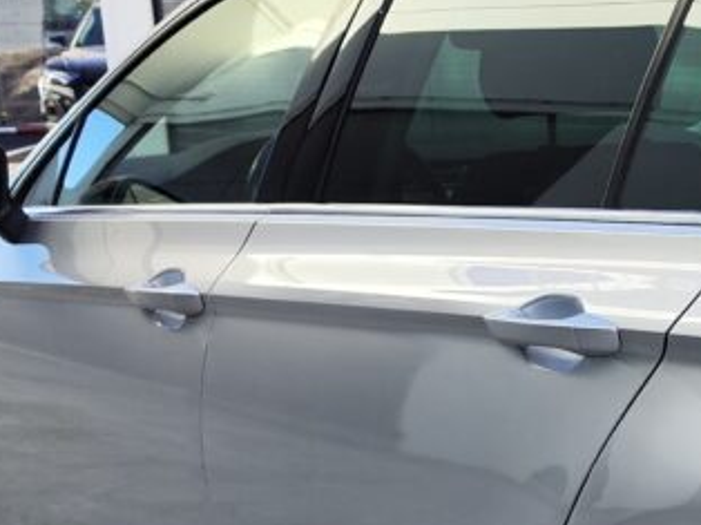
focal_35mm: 88
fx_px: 1781
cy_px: 384
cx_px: 1110
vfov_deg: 16.7
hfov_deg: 19.0
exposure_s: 1/256
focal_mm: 7.01
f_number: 1.69
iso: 50
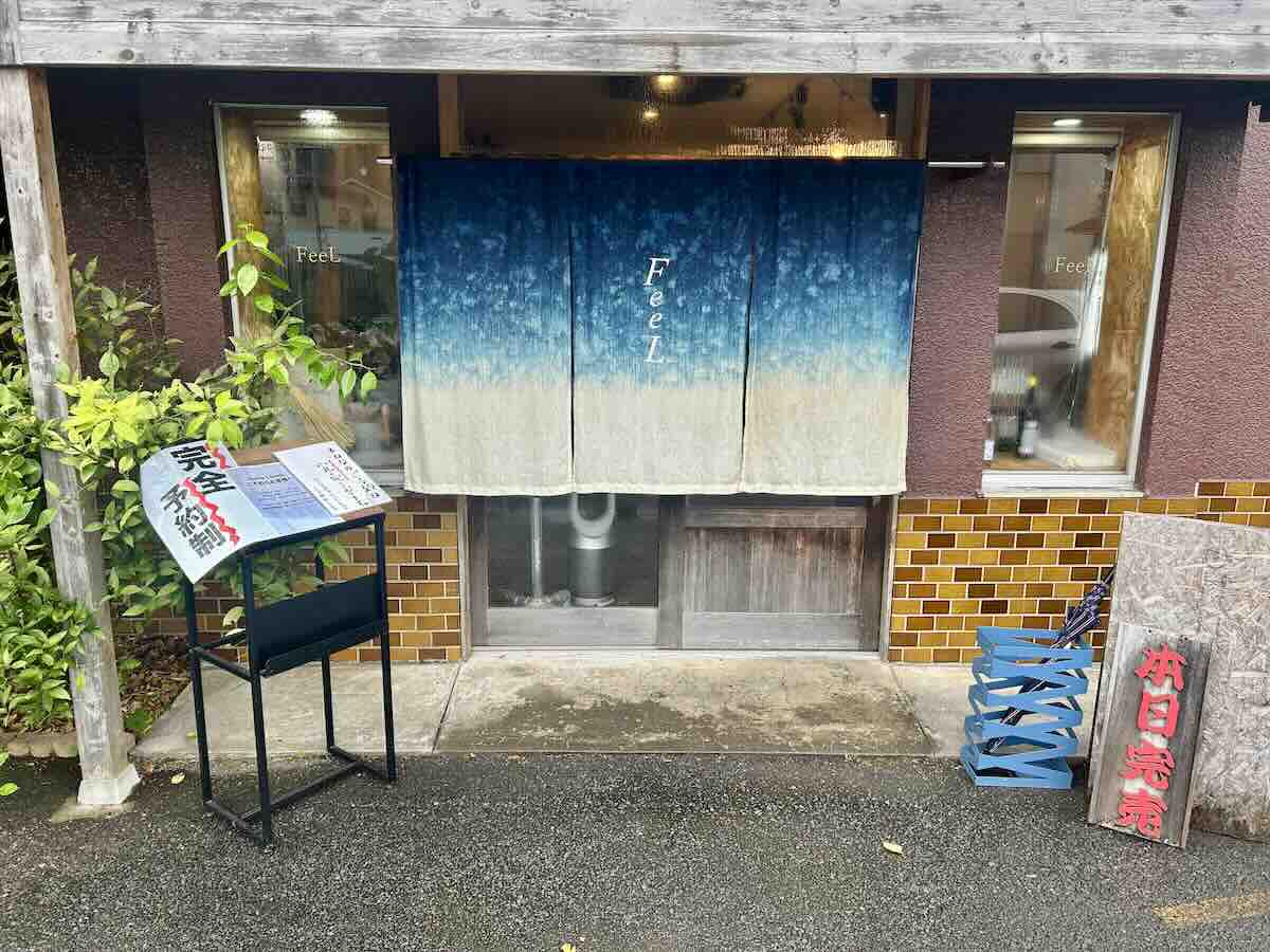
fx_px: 954
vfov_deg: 53.1
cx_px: 635
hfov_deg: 67.3
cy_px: 476
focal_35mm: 26
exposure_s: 1/151
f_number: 1.5
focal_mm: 5.7
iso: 32
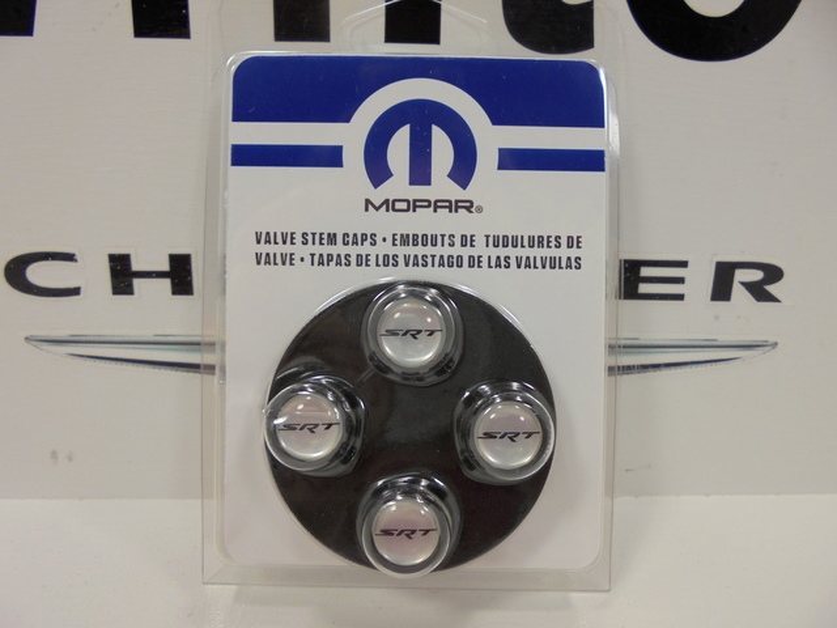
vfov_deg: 53.1
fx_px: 629
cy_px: 314
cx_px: 418
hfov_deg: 67.3
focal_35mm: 26
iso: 100
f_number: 3.5
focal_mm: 4.6
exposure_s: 1/125
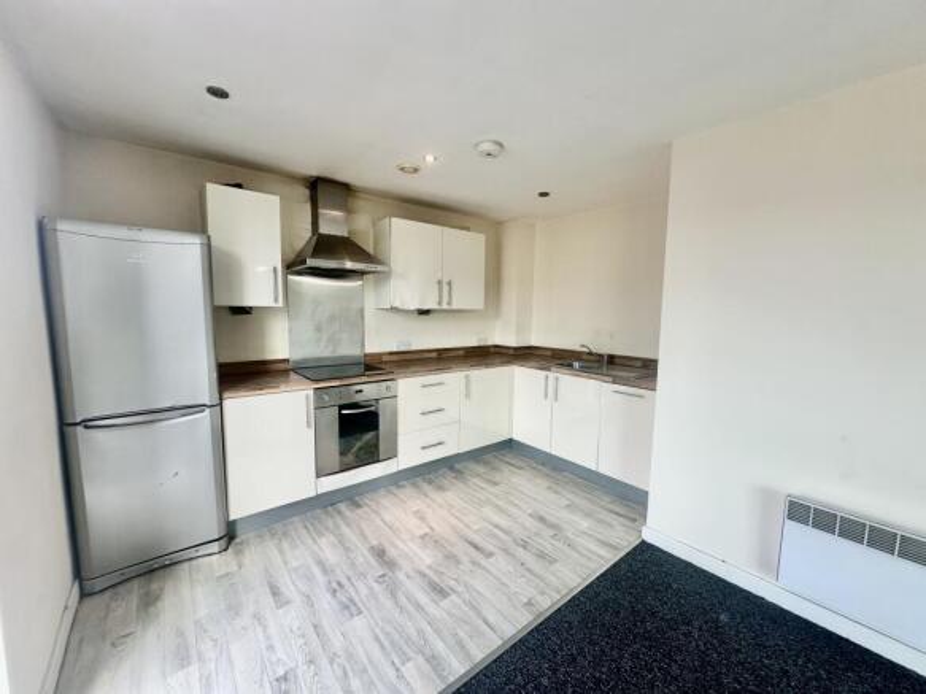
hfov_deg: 102.1
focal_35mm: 14
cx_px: 463
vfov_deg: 85.7
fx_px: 374
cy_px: 347
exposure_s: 1/99
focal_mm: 2.22
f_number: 2.2
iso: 100
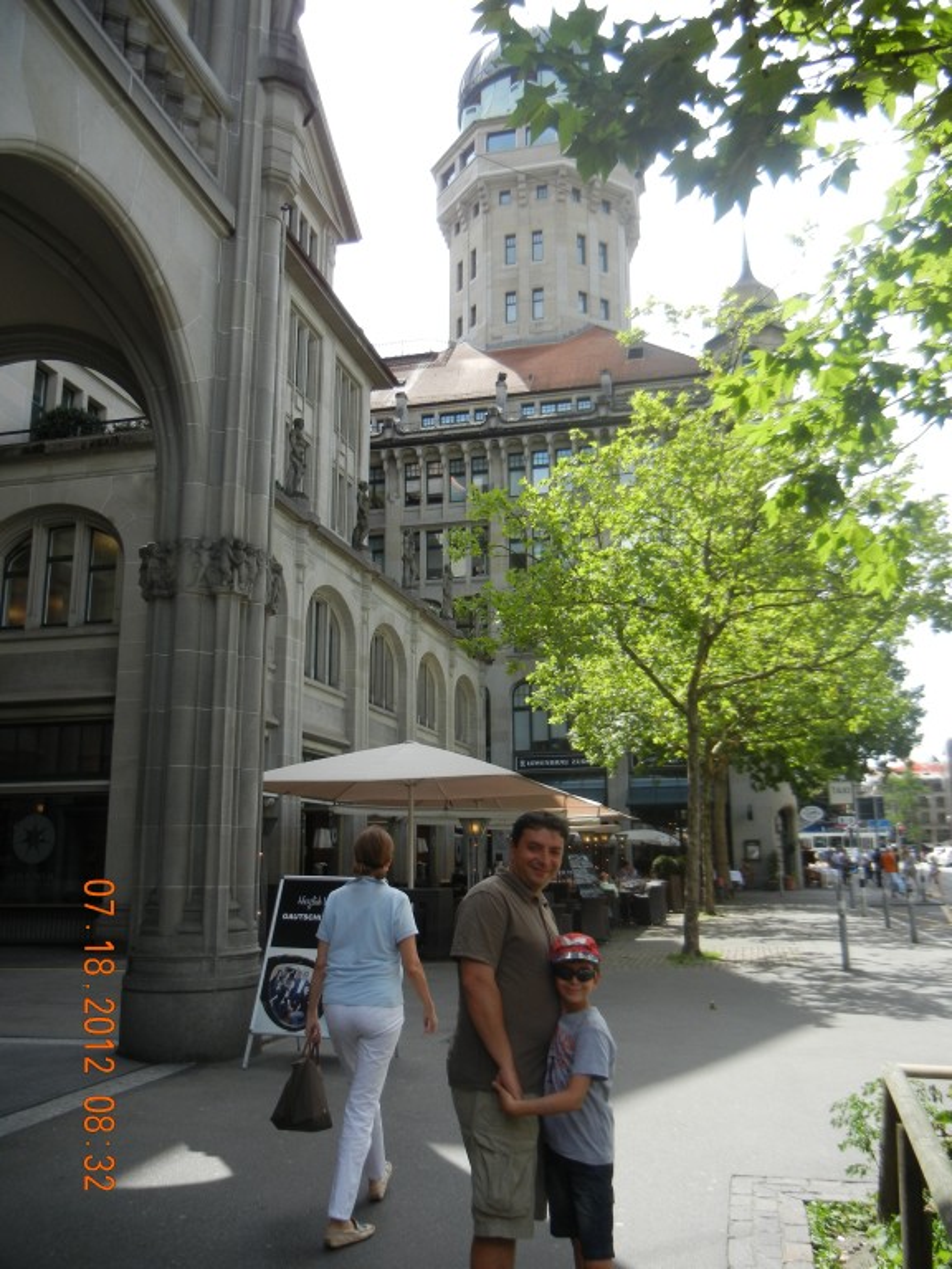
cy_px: 634
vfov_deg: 60.0
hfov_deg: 46.8
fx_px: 1100
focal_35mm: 30
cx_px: 476
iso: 160
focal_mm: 5.4
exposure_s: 1/614
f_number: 3.5
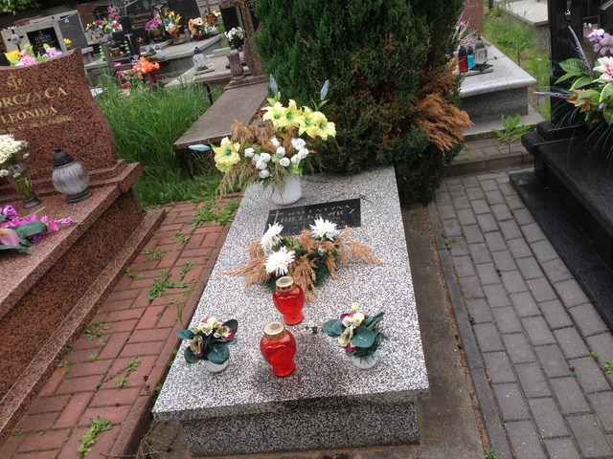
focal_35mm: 33
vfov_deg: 42.9
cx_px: 306
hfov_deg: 55.4
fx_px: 584
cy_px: 230
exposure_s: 1/475
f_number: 2.4
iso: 50
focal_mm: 4.12
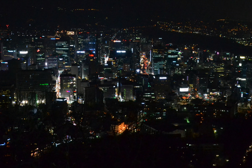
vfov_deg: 25.0
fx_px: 378
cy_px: 66
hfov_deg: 36.2
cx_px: 183
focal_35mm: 54
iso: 3200
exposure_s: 1/30
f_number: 5.6
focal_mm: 22
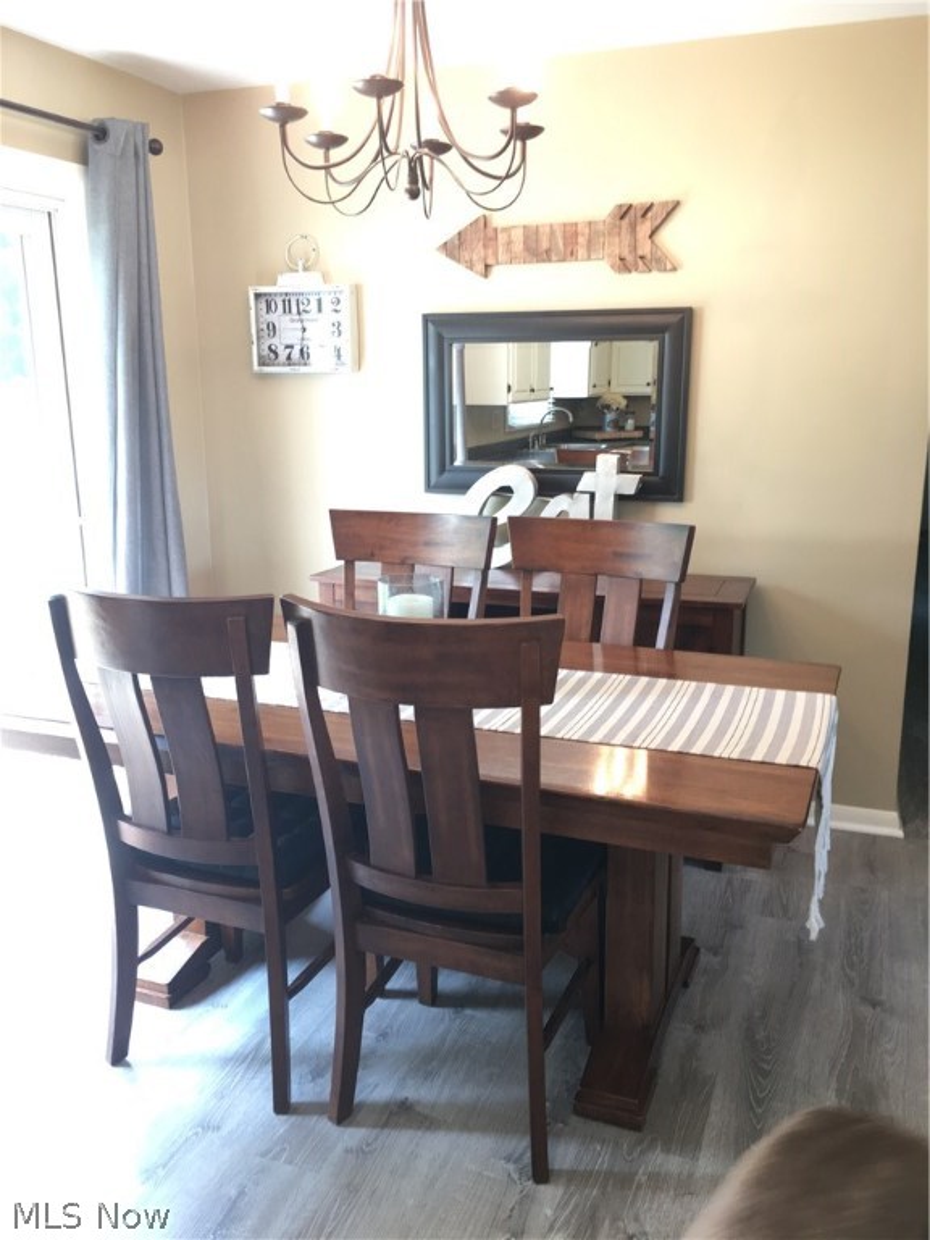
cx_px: 465
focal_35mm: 29
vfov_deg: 61.7
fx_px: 1039
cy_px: 620
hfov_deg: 48.2
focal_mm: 4.15
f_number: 2.2
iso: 50
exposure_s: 1/20
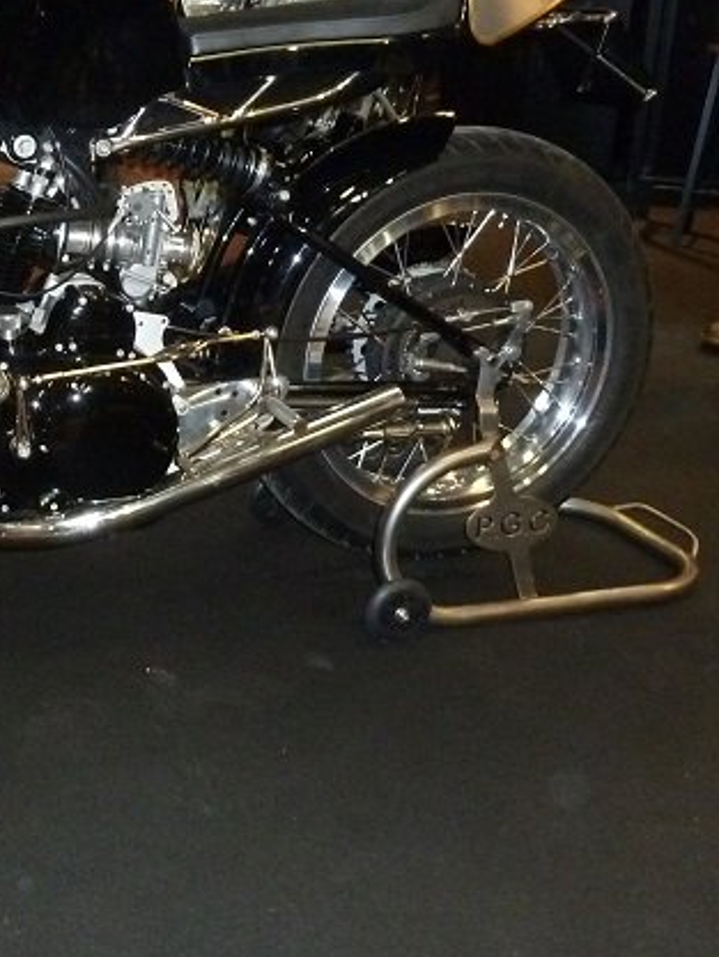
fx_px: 1329
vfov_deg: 39.5
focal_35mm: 48
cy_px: 404
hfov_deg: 27.9
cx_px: -53
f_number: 3.3
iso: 400
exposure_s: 1/30
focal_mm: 4.1
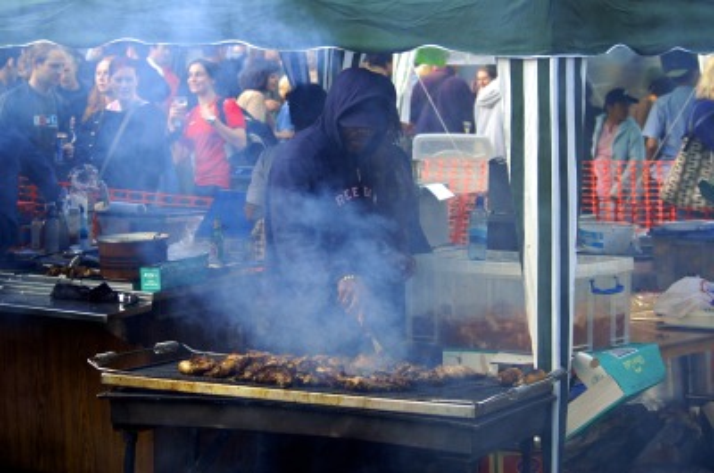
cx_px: 357
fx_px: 2227
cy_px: 236
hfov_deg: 18.2
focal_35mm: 112
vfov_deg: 12.1
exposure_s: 1/100
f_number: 5
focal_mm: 75
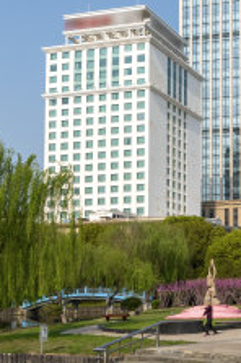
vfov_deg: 30.1
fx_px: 665
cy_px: 96
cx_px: 204
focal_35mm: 66
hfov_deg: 20.2
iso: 100
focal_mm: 24
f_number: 8
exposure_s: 1/400
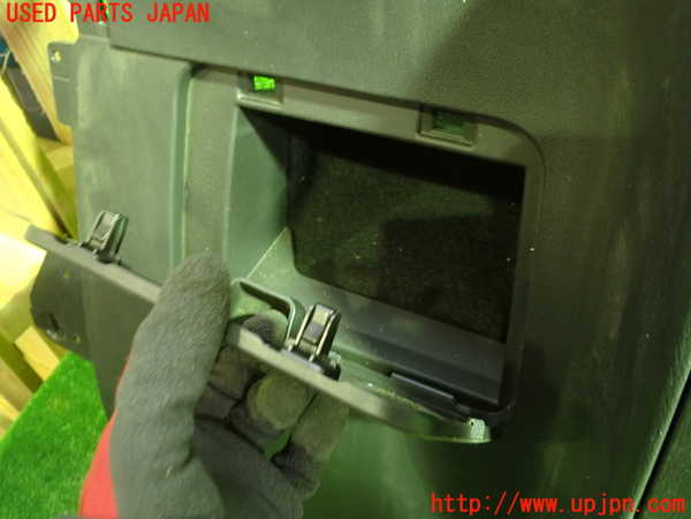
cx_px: 346
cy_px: 260
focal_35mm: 30
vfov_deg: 46.8
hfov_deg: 60.0
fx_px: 599
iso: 800
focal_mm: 5.4
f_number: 2.3
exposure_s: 1/10
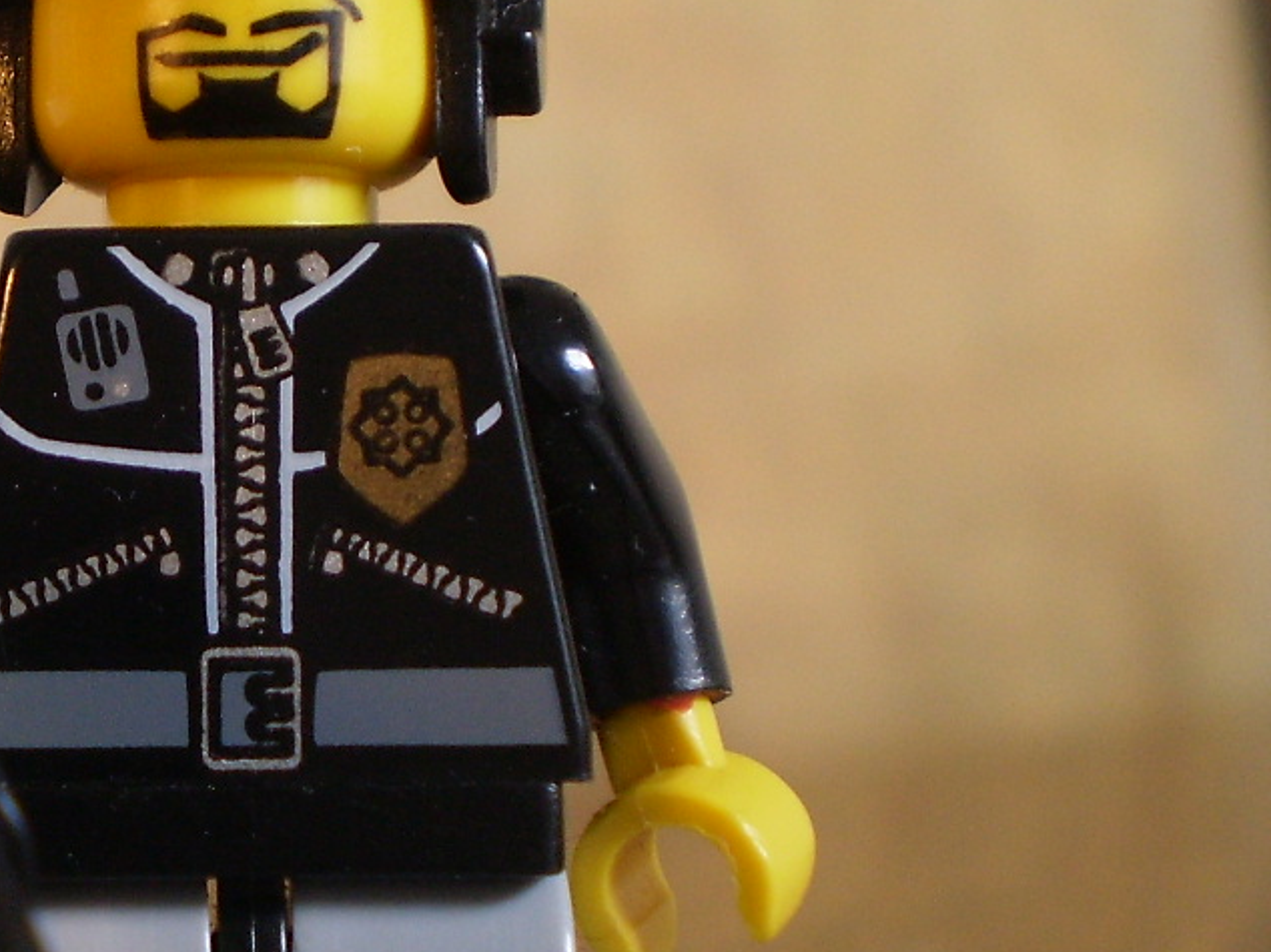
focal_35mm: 106
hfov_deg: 18.2
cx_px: 84
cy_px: 503
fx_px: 3891
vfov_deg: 14.0
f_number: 3.5
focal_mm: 7.4
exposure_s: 1/8
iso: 125
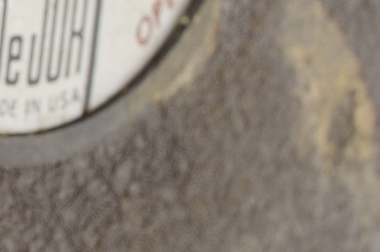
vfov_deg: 4.2
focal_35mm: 327
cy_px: -108
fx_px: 3445
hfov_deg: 6.1
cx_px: -480
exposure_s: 1/160
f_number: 16
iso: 100
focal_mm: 38
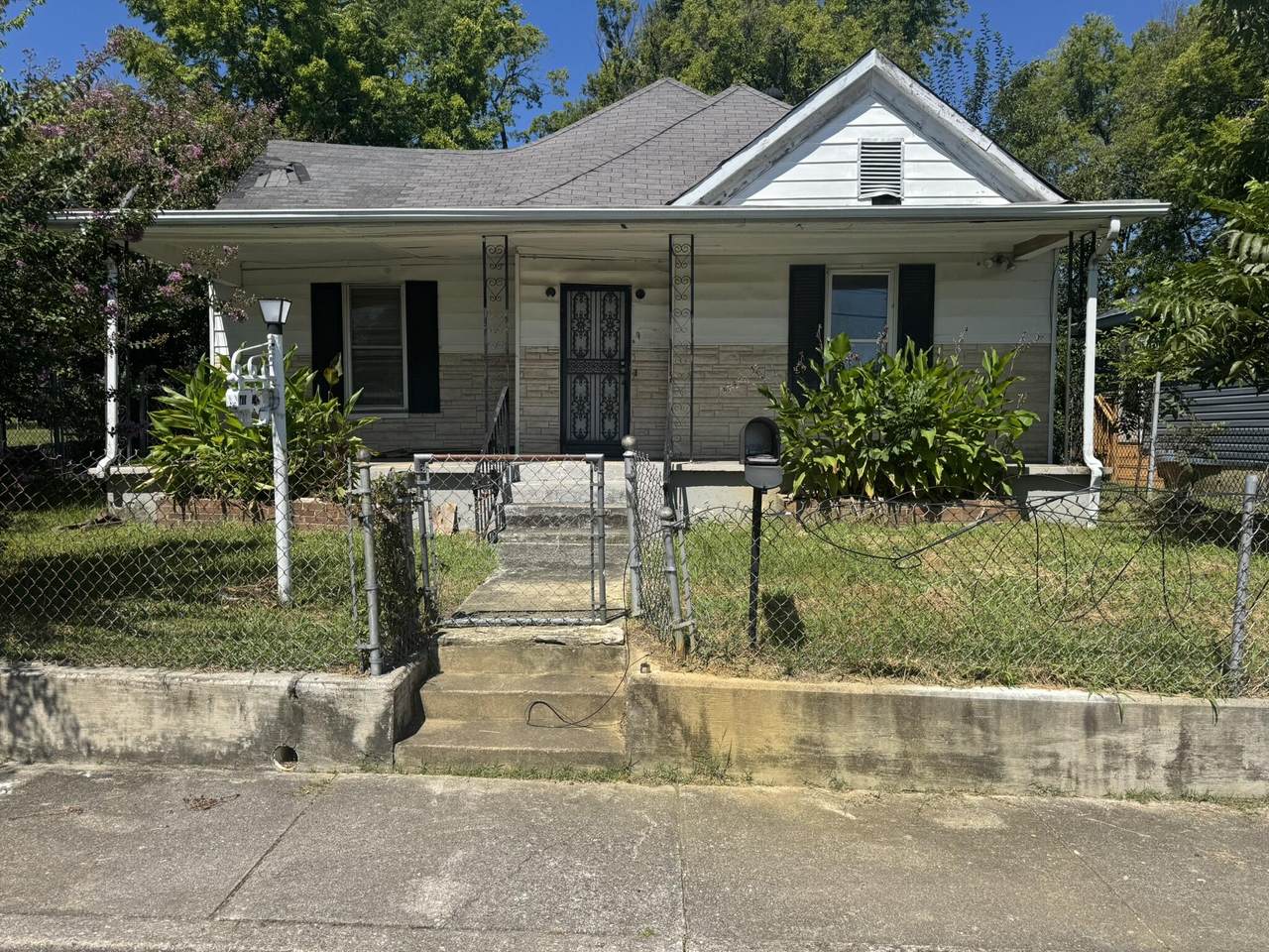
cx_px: 634
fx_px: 880
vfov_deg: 56.8
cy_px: 476
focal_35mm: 24
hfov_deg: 71.6
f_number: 1.78
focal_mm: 6.76
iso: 80
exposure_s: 1/4310
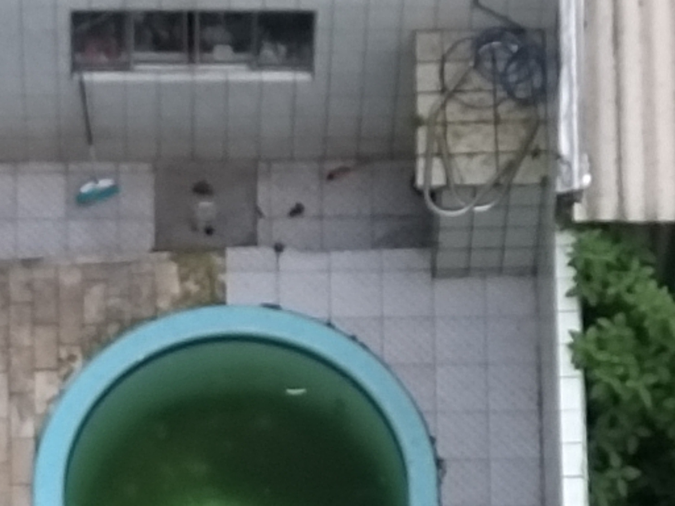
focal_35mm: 198
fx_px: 3861
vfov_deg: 7.5
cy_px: 424
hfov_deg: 10.0
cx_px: 256
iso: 40
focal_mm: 5.54
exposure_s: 1/154
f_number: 2.4
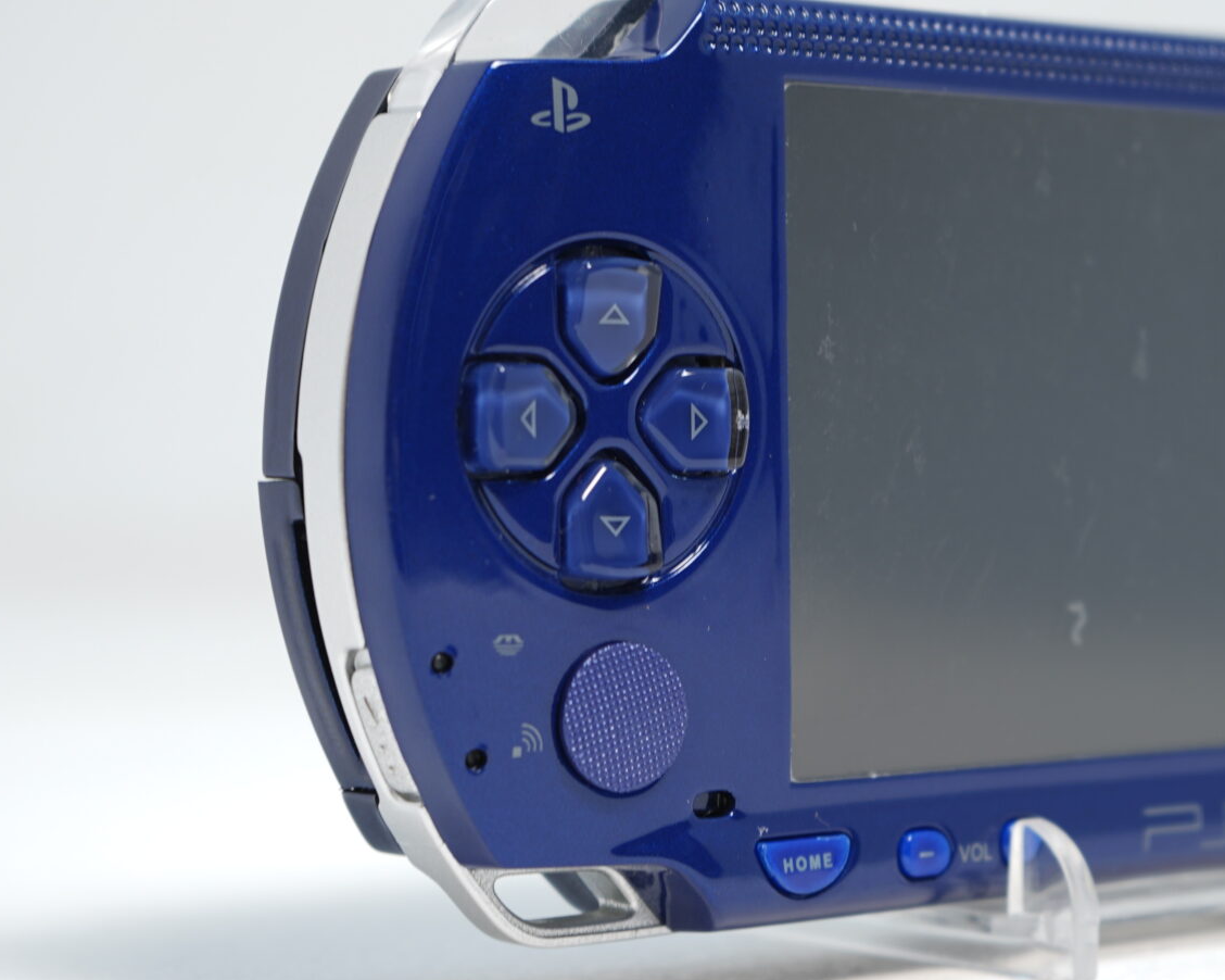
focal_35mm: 98
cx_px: 893
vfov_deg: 15.7
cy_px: 484
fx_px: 3552
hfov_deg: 19.5
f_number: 5.6
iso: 64
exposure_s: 1/4
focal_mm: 46
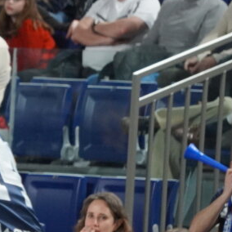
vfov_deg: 2.2
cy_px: 84
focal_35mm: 792
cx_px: -221
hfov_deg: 2.2
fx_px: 6005
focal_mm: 138
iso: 2500
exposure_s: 1/250
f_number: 5.6
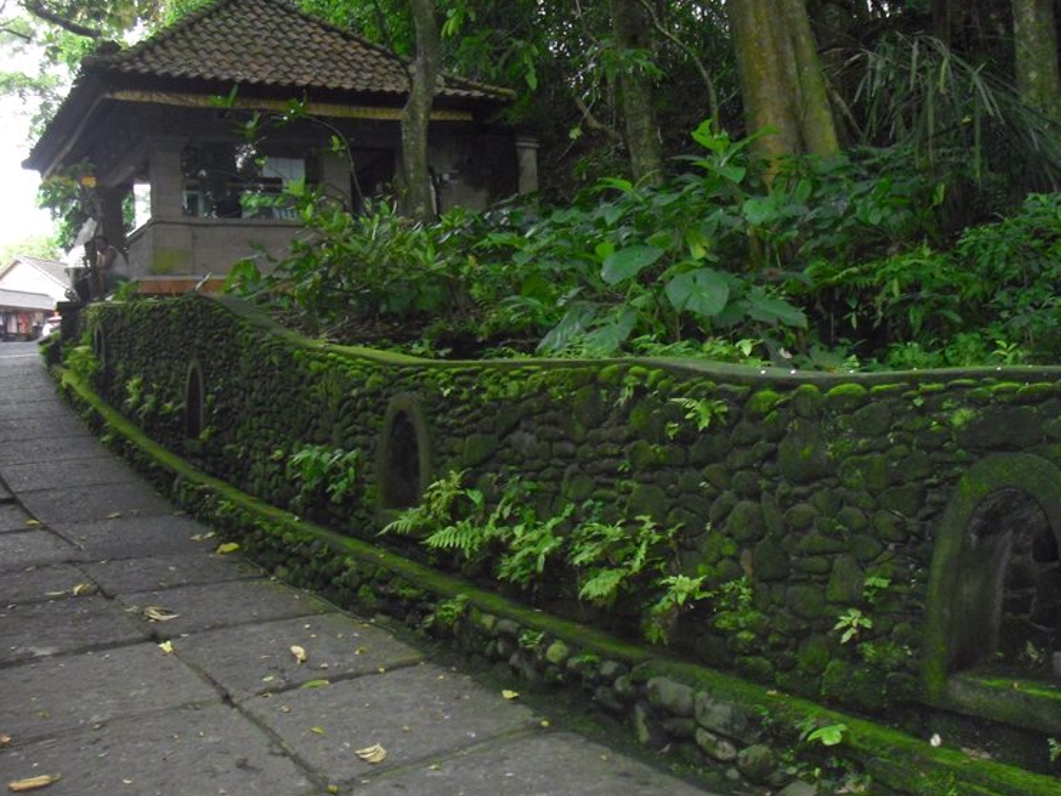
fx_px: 1257
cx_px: 568
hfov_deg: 45.7
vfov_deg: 35.1
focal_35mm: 41
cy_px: 422
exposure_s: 1/60
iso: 400
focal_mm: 6.2
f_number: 2.8
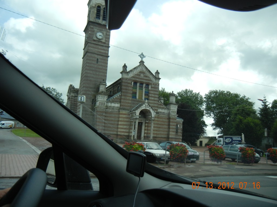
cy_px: 104
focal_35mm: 30
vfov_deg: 46.8
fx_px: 240
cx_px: 138
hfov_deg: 60.0
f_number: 7
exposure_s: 1/298
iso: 160
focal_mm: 5.4
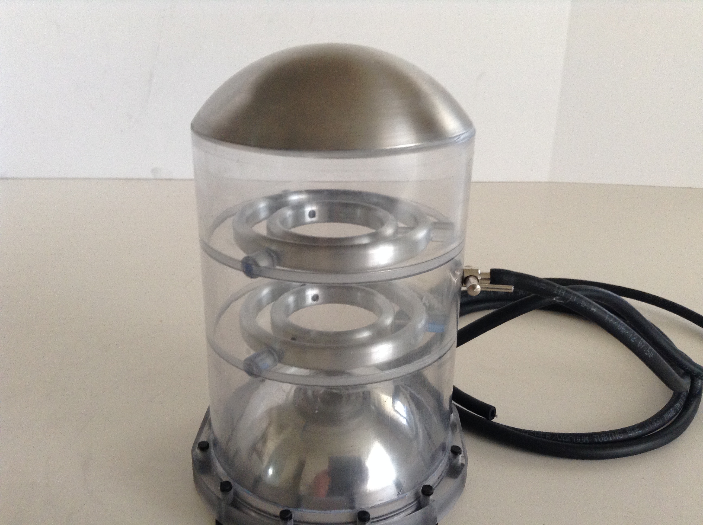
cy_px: 262
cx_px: 352
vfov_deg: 42.8
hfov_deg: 55.4
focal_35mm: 33
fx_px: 669
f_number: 2.4
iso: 80
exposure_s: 1/24
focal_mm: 3.3
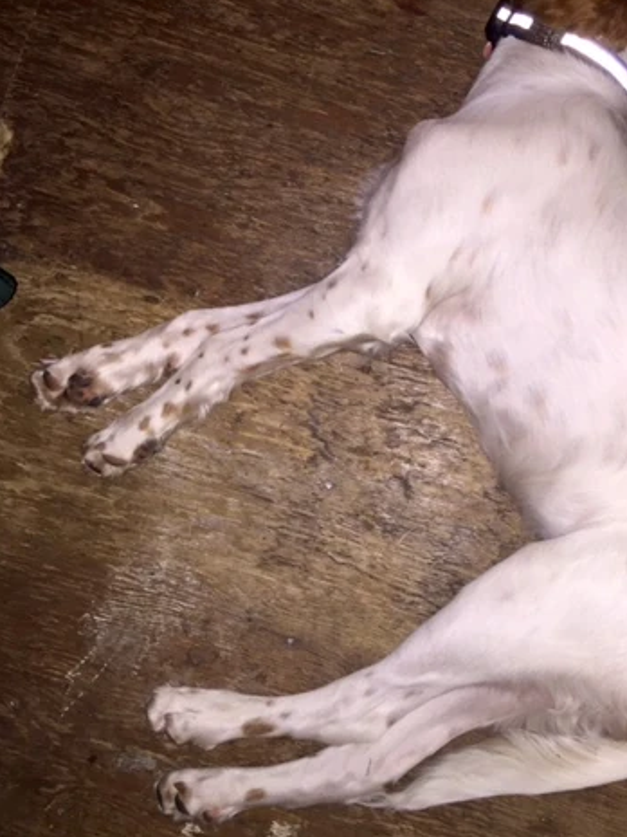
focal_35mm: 40
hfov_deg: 35.6
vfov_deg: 46.6
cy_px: 355
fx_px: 966
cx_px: 414
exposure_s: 1/17
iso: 64
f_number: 2.2
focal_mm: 4.15
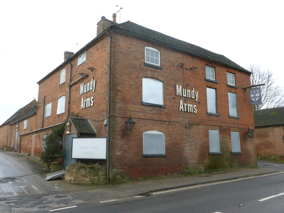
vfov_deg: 46.8
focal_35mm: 30
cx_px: 142
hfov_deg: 60.0
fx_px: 246
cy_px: 103
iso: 400
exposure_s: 1/500
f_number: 3.3
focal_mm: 5
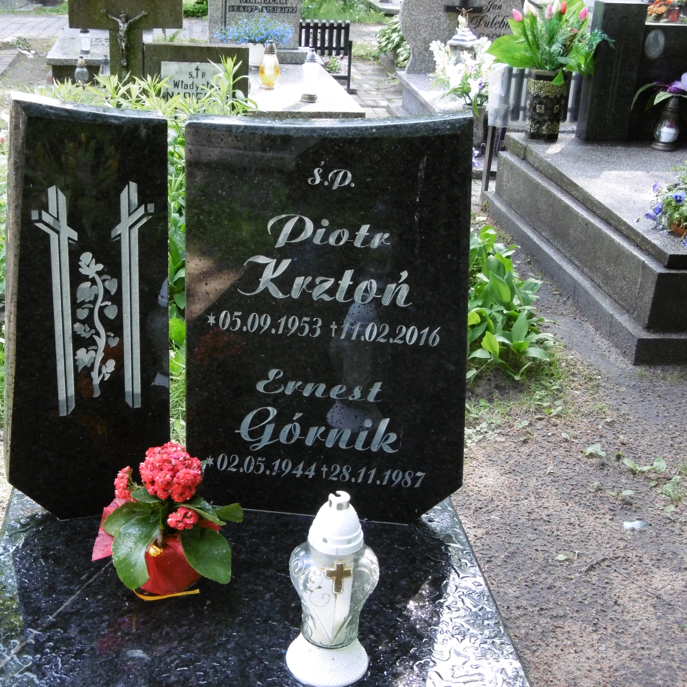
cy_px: 344
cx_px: 264
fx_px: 1145
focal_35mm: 51
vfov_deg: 33.4
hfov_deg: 33.3
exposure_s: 1/60
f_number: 3.8
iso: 200
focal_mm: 7.7
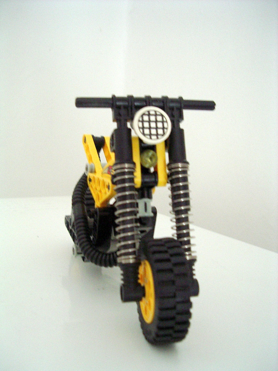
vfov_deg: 49.0
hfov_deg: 37.7
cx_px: 139
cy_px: 186
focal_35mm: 38
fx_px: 407
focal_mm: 5.8
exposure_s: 1/4
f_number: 2.6
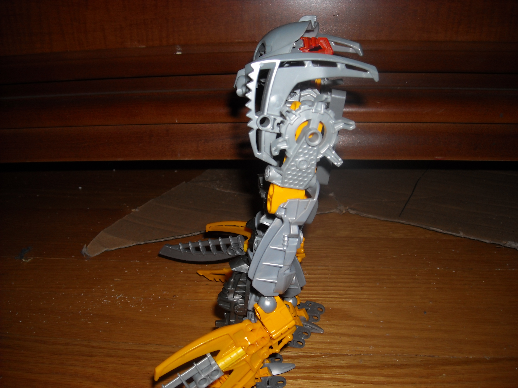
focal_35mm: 35
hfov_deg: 52.6
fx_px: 524
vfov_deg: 40.7
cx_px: 259
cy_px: 194
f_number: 5.6
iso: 64
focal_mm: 5.7
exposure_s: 1/60
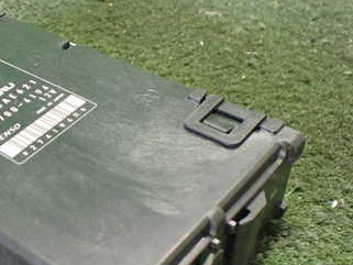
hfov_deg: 32.7
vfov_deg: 25.9
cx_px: 40
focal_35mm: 56
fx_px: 571
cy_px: 183
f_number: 2.3
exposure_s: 1/30
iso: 1000
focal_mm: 5.4
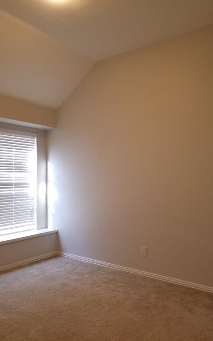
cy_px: 170
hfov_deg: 44.5
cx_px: 114
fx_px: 260
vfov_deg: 66.5
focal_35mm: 28
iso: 200
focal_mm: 4.3
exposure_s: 1/60
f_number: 1.7
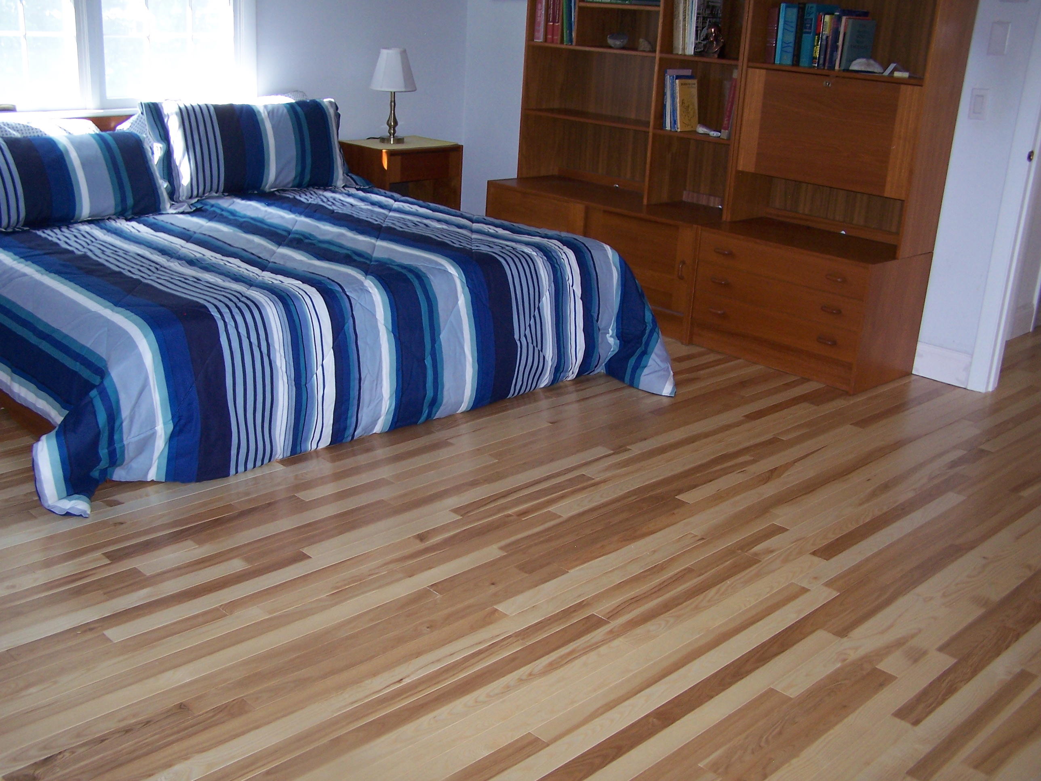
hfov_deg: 49.0
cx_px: 520
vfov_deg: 37.7
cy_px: 390
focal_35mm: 38
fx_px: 1143
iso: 140
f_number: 2.8
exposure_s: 1/60
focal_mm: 6.3
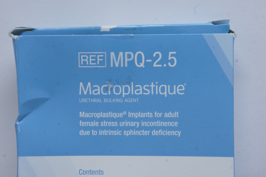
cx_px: 133
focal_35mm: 82
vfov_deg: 16.5
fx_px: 609
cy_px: 88
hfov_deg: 24.6
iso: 400
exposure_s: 1/10
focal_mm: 55
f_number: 14
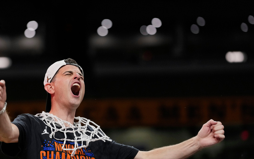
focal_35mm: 236
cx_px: 76
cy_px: 91
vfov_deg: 5.6
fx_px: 1634
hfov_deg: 8.9
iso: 2500
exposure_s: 1/2000
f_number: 2.8
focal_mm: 157
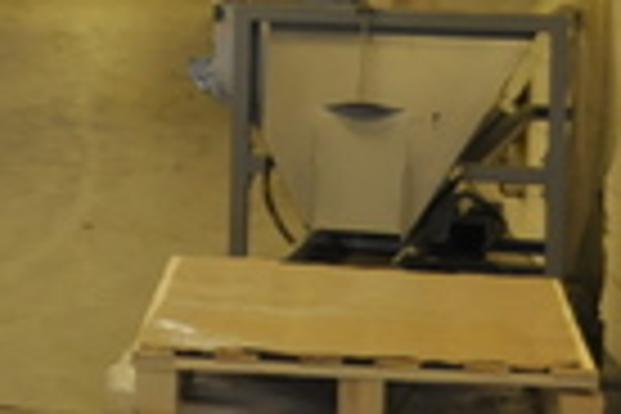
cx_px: -738
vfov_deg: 7.5
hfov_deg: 10.2
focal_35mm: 182
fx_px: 3139
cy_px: -115
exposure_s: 1/60
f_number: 4
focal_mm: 24
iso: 800
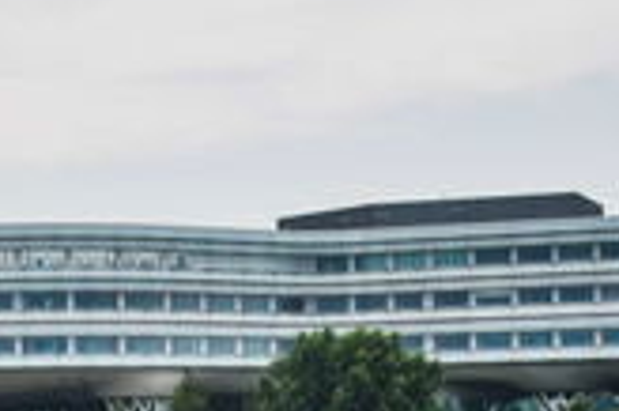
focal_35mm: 136
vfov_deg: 9.9
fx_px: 2336
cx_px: 113
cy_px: 483
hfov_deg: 15.0
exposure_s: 1/250
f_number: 5.6
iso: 400
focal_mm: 29
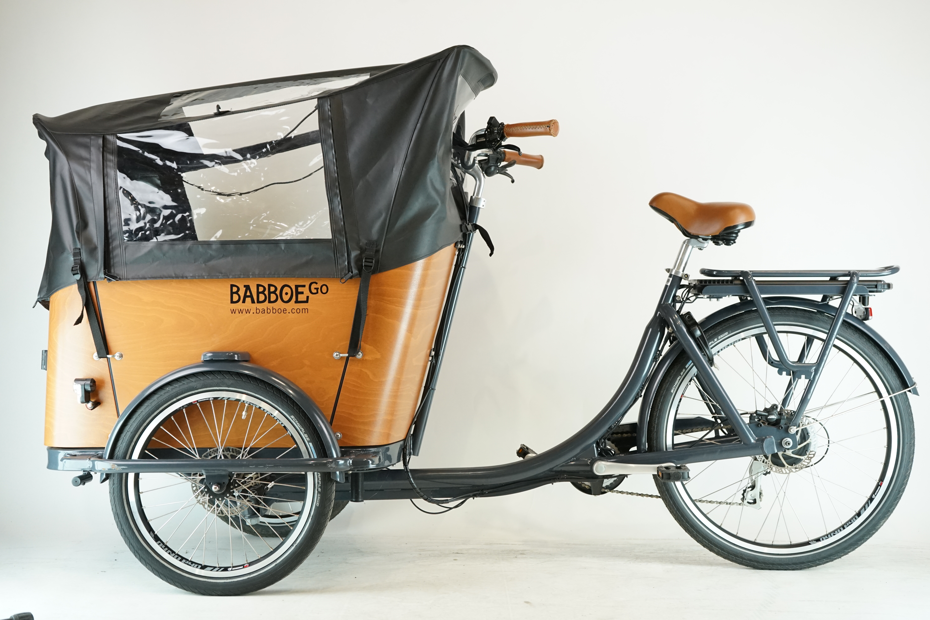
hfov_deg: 43.6
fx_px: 1162
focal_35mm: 45
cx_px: 465
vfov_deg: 29.9
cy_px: 310
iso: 2000
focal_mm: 45
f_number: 5.6
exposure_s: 1/200
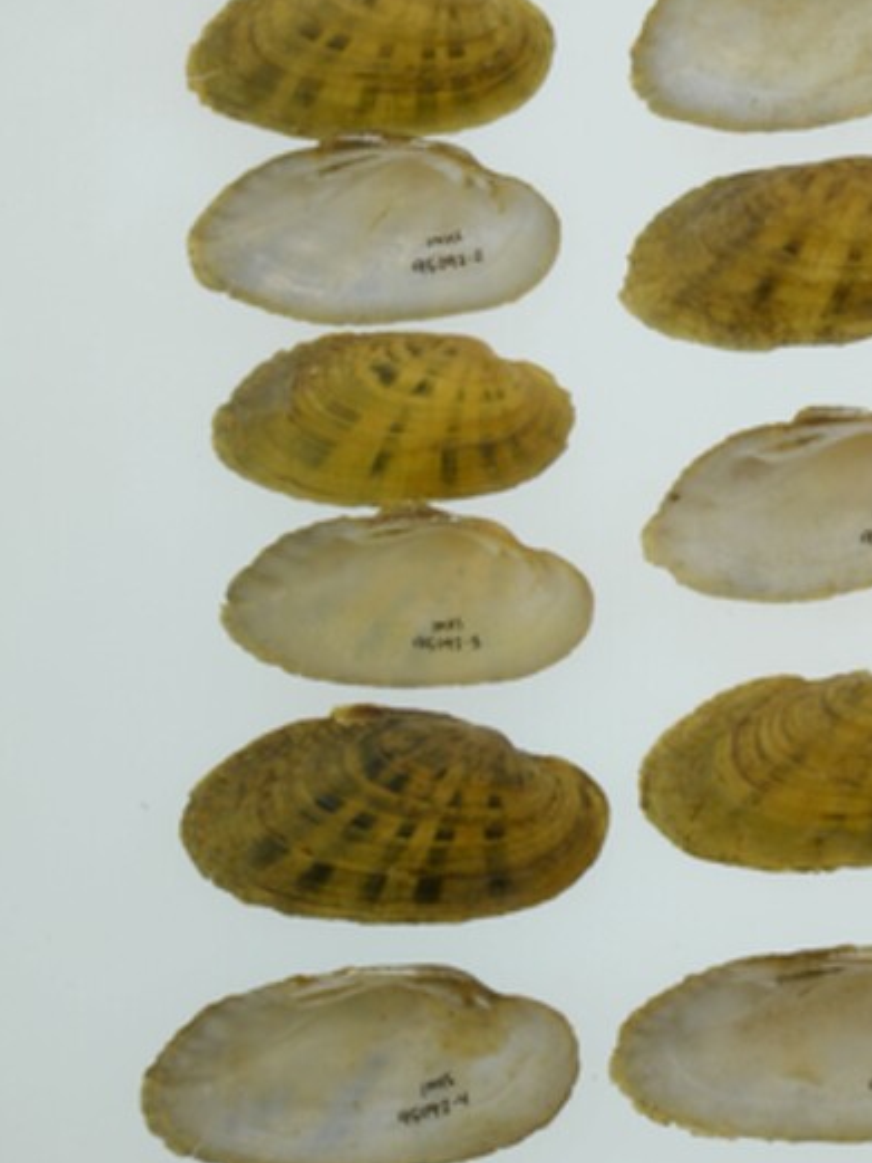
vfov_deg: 14.8
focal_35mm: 133
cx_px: 1157
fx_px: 4465
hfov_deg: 10.9
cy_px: 459
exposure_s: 1/10
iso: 100
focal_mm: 60
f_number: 32
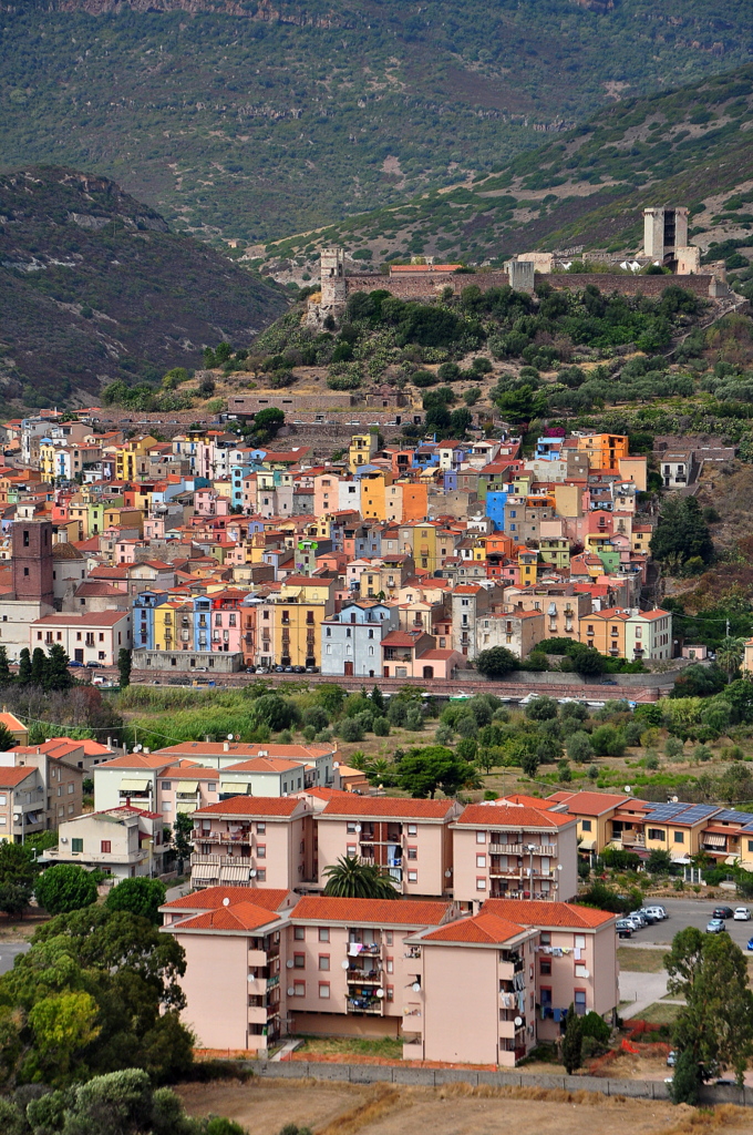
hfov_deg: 10.7
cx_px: 376
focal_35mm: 128
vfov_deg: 16.1
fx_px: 4011
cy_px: 568
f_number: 8
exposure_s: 1/1000
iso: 400
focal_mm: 85
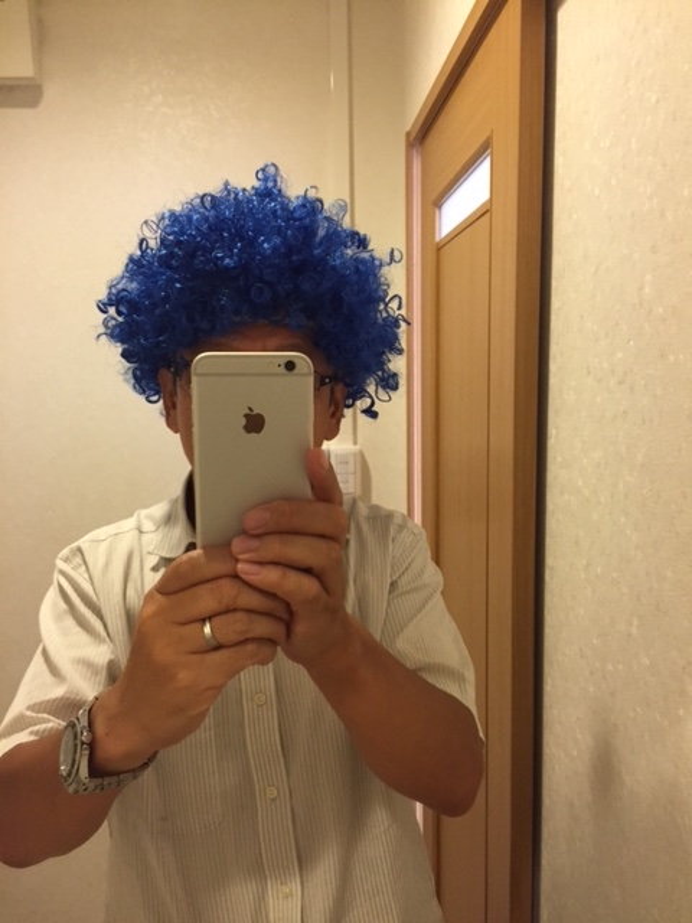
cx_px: 346
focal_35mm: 29
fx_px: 773
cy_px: 462
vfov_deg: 61.7
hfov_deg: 48.2
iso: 200
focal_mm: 4.15
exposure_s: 1/30
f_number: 2.2
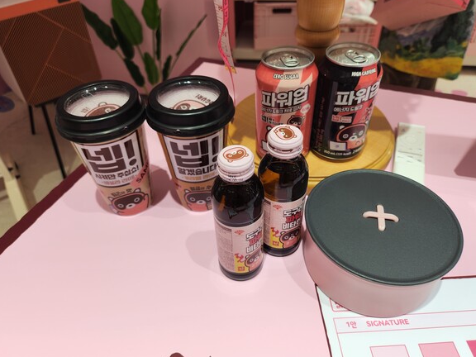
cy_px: 176
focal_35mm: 25
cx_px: 230
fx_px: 344
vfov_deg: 54.9
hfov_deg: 69.4
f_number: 1.8
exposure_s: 1/167
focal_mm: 5
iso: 50
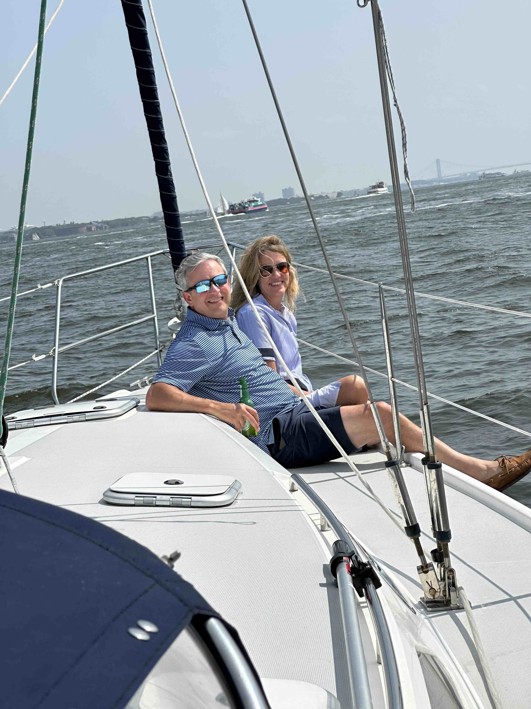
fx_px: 1575
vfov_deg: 25.3
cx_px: 266
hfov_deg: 19.1
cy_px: 354
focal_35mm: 77
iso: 32
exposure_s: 1/1575
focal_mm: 9
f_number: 2.8
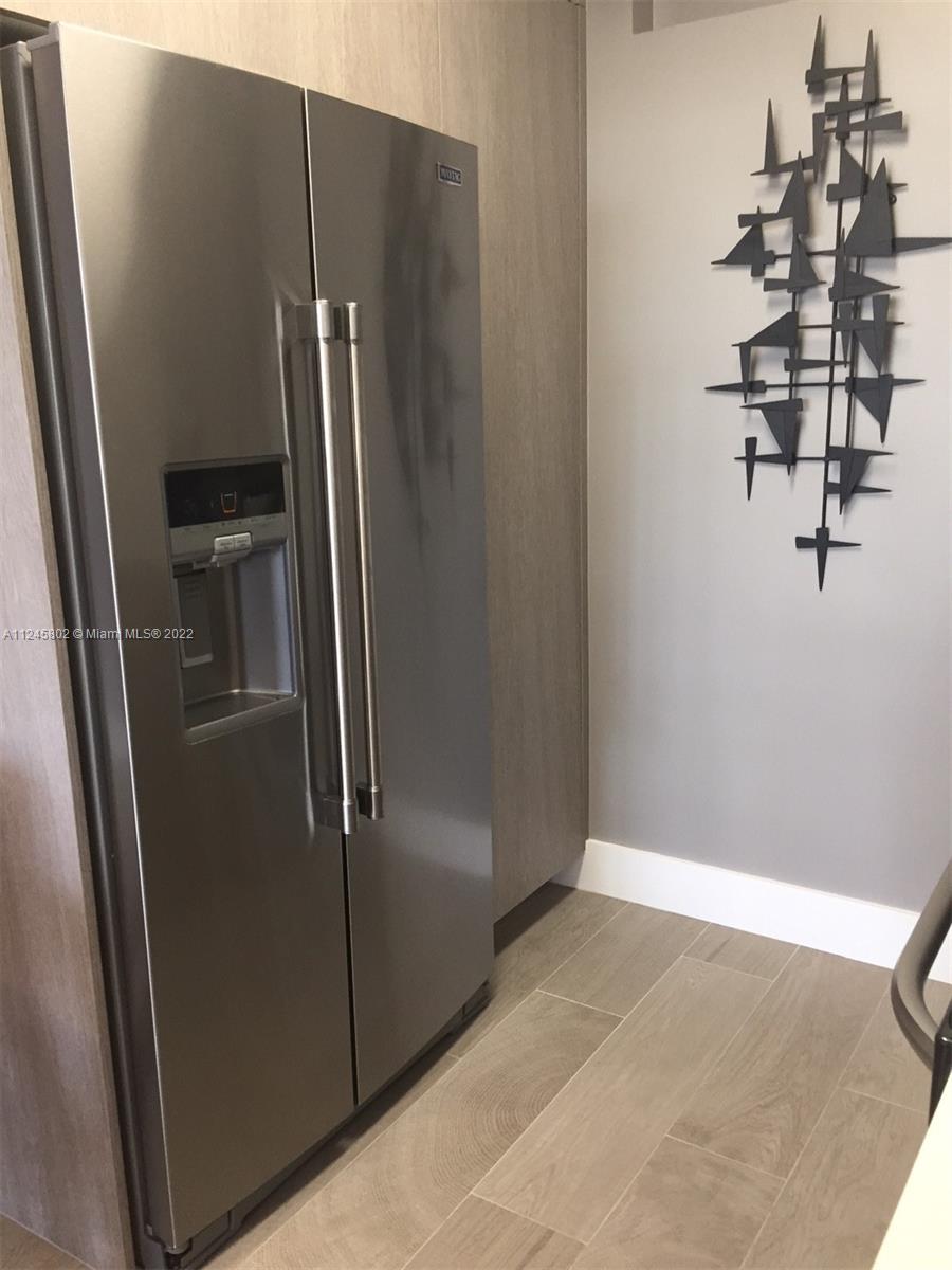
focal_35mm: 29
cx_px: 476
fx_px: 1063
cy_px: 635
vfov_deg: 61.7
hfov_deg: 48.2
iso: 125
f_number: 2.2
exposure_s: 1/30
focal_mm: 4.15
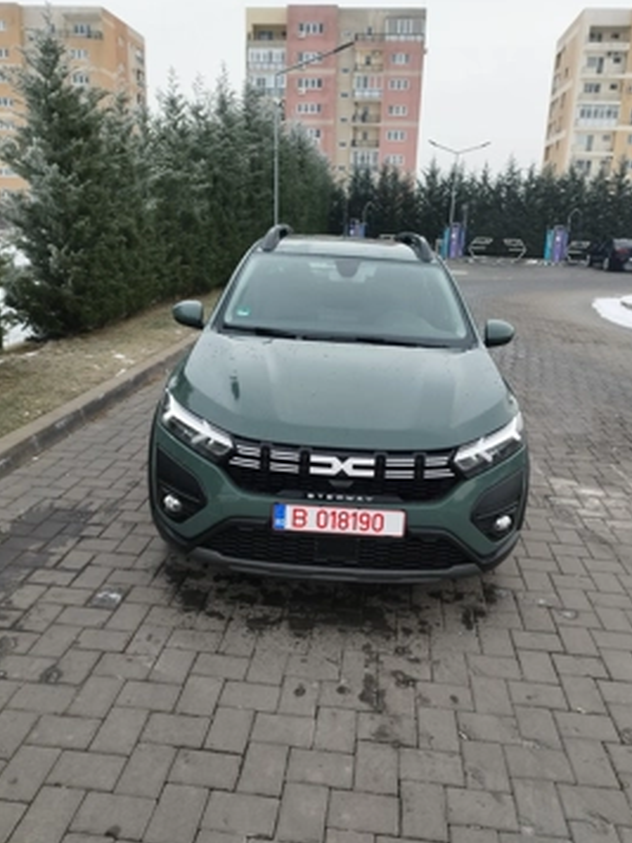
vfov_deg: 65.3
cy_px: 429
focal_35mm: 27
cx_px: 322
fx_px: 657
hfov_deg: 51.4
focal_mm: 5.89
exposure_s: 1/411
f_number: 1.89
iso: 50
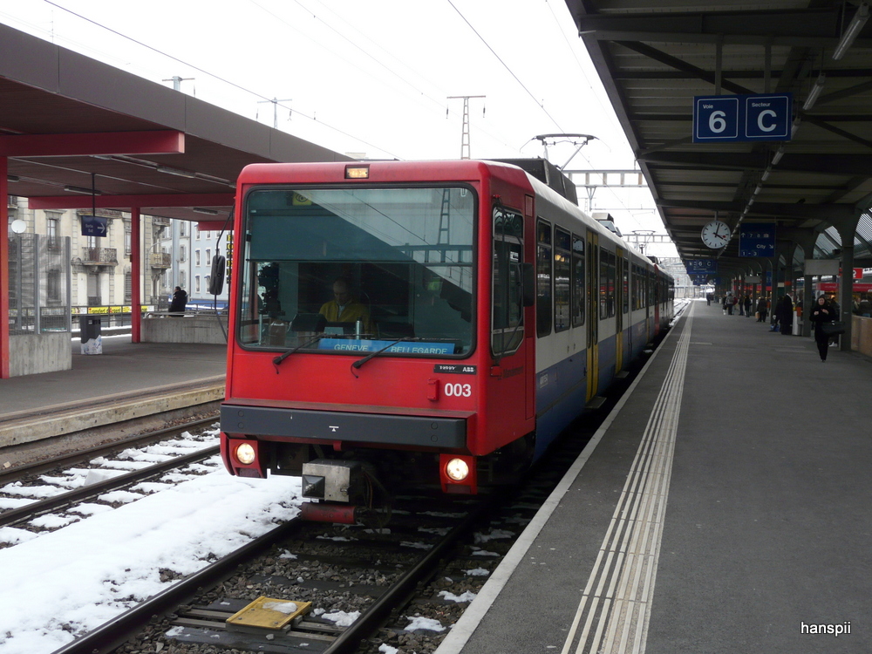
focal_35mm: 37
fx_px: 932
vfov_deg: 38.7
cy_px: 327
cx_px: 436
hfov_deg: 50.1
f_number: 2.8
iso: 100
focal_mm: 6.1
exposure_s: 1/100
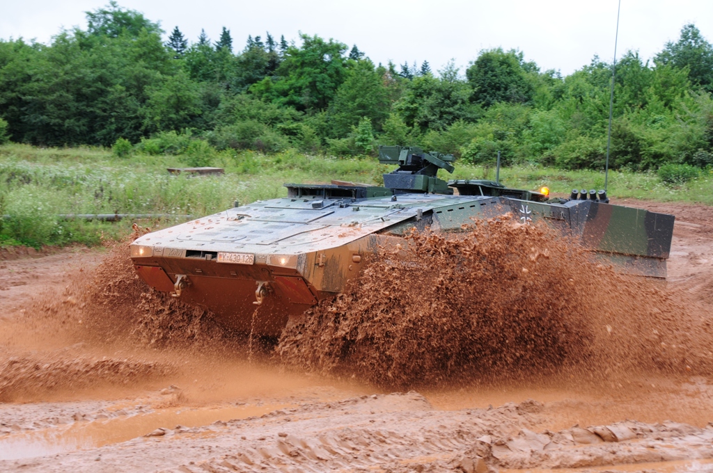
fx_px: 1543
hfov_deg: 26.0
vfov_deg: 17.4
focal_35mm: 78
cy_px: 236
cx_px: 356
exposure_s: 1/200
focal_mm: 52
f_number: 7.1
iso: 250
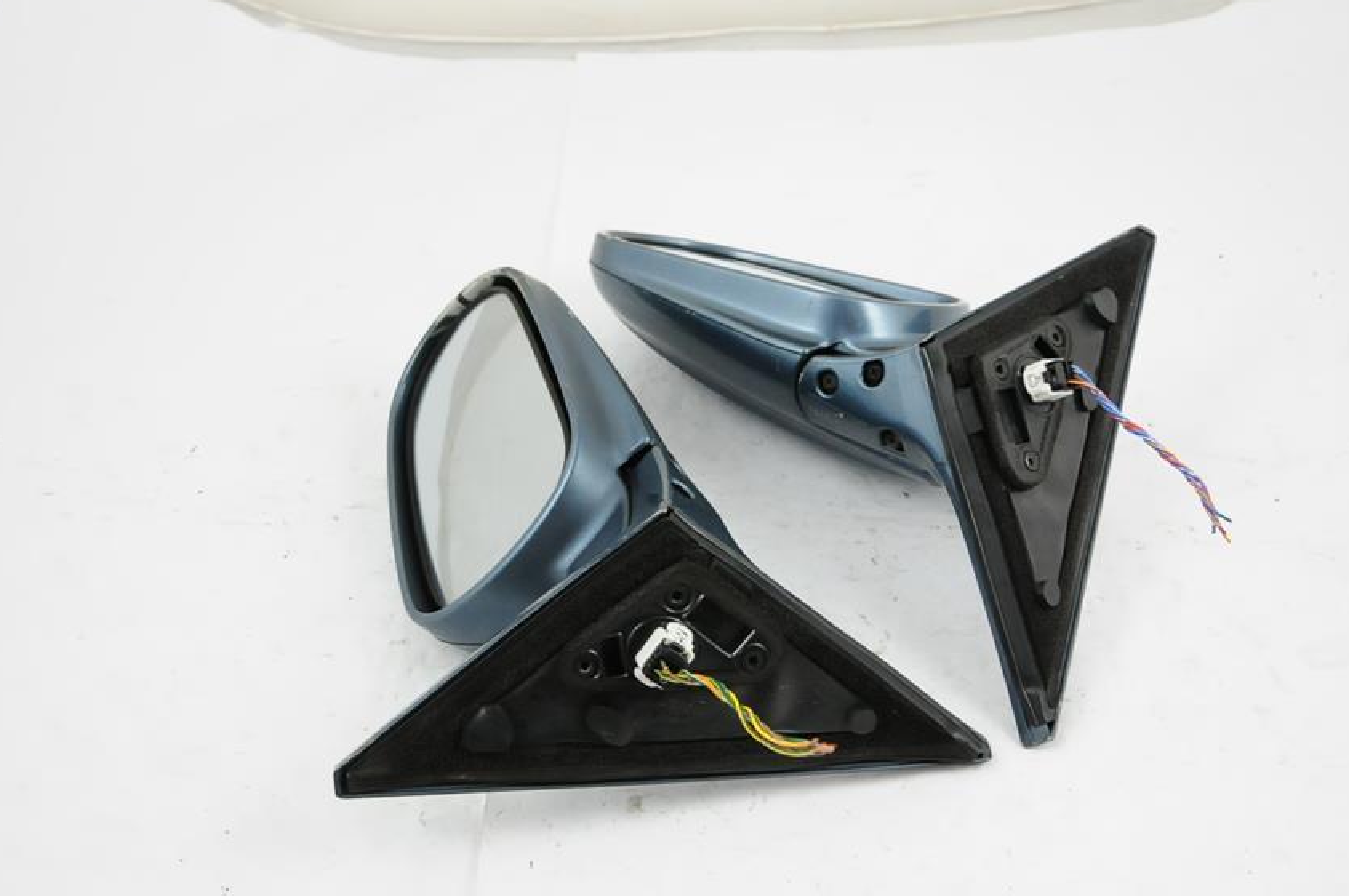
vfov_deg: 26.4
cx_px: 695
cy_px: 467
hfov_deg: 38.9
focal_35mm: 51
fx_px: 1909
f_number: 5
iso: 1600
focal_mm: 28
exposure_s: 1/30
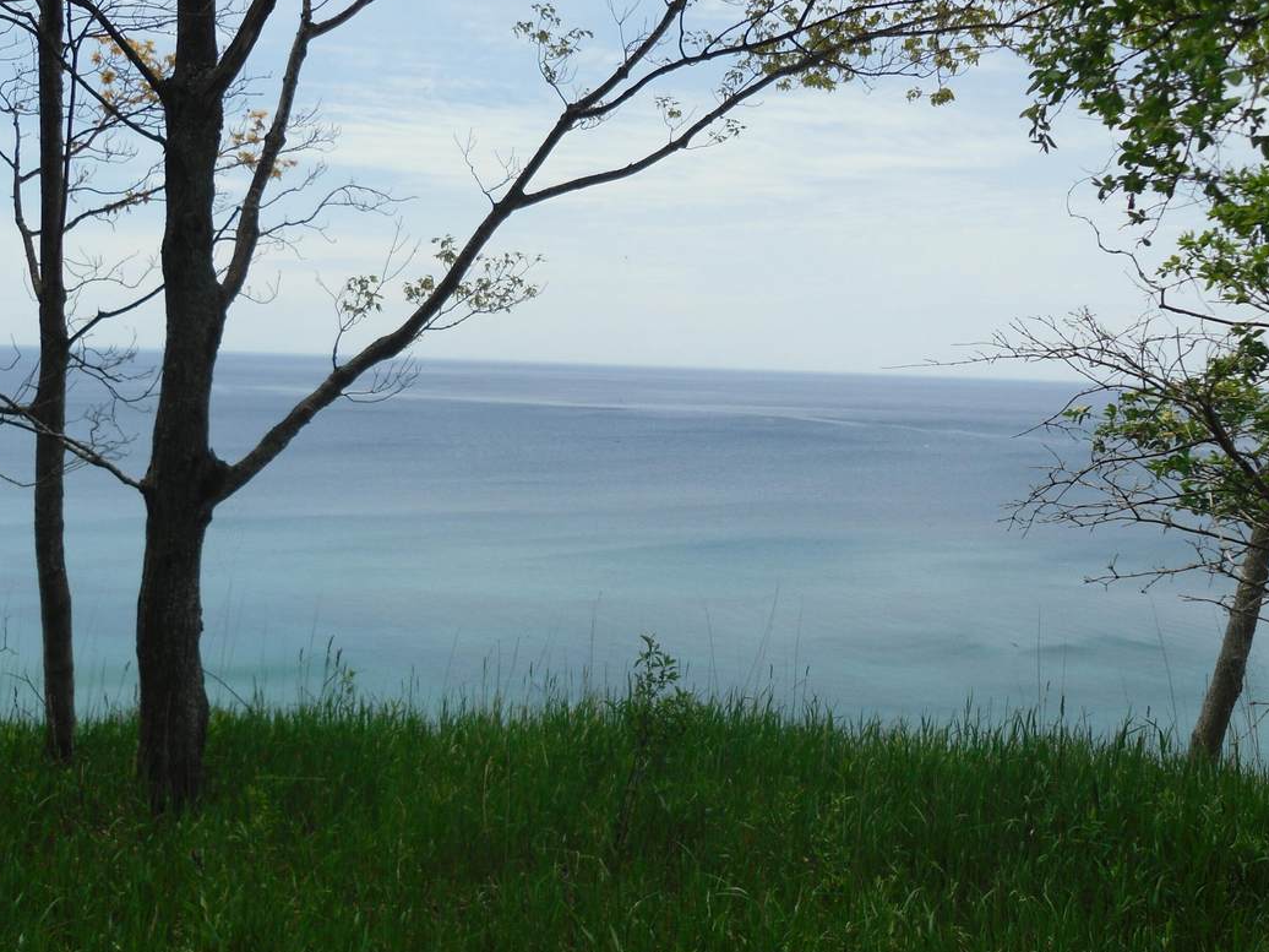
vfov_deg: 34.3
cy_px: 451
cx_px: 627
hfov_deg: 44.8
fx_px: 1540
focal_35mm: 42
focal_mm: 6
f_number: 8.1
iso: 80
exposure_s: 1/267
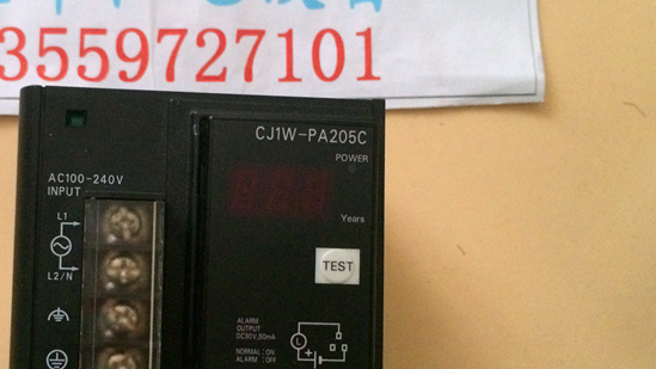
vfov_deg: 26.0
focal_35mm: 46
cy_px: 202
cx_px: 190
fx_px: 800
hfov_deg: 43.6
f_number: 2.2
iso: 500
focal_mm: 4.15
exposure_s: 1/17
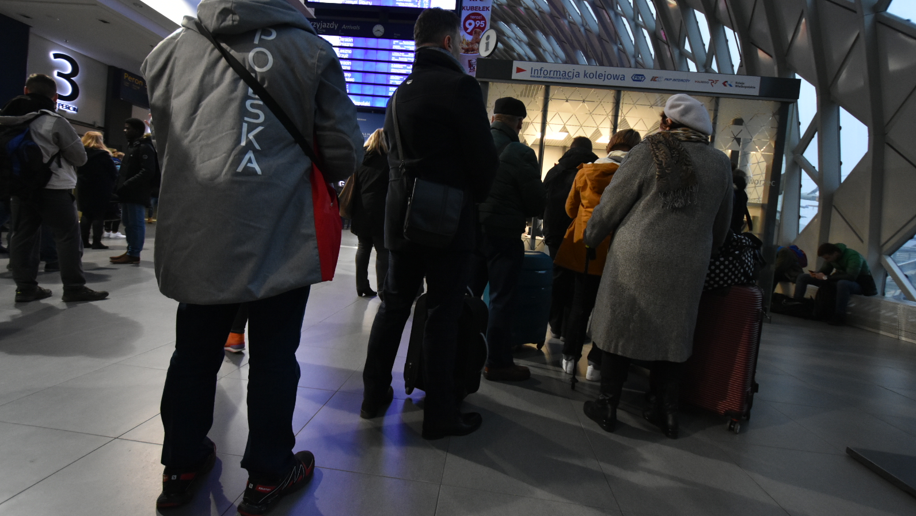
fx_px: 389
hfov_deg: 99.4
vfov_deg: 66.9
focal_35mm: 16
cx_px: 453
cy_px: 230
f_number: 3.5
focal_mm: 10
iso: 2000
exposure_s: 1/125
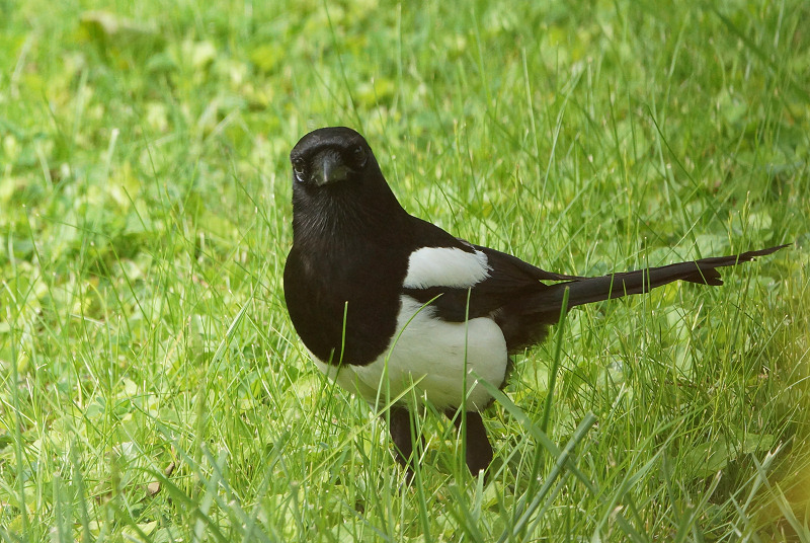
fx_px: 13520
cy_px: 272
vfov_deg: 2.3
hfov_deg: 3.4
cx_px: 405
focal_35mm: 600
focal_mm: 400
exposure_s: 1/640
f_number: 6.3
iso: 800
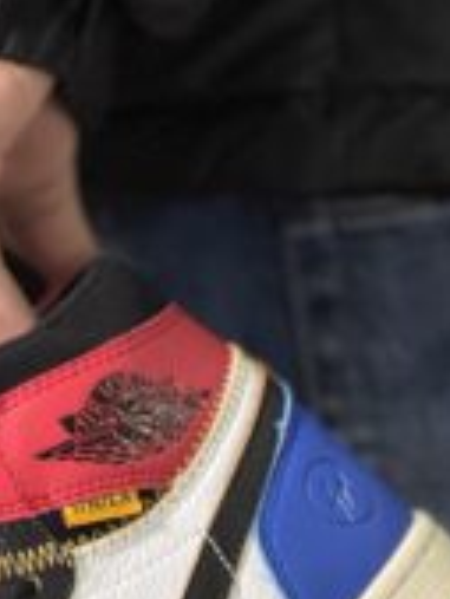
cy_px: 755
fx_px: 5297
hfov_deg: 4.9
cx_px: 25
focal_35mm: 306
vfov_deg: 6.4
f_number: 2.8
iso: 500
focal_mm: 15.66
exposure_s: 1/60
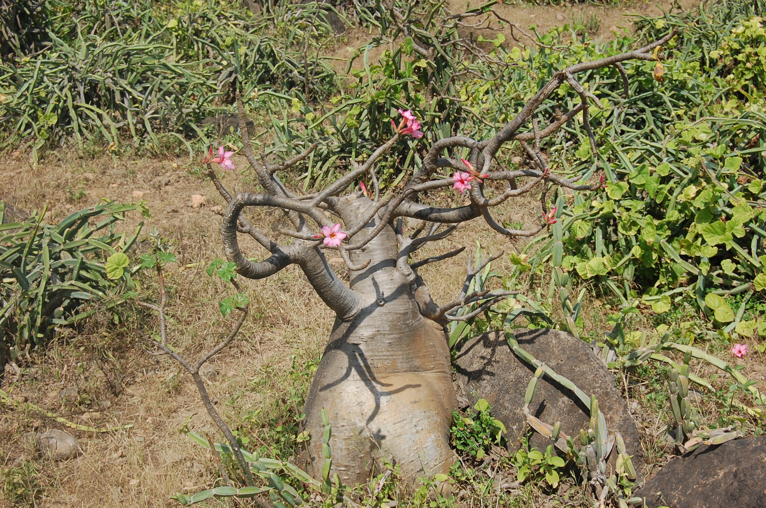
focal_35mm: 57
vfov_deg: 23.7
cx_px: 383
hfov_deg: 35.1
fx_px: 1211
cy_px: 254
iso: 200
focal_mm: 38
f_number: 10
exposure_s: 1/400
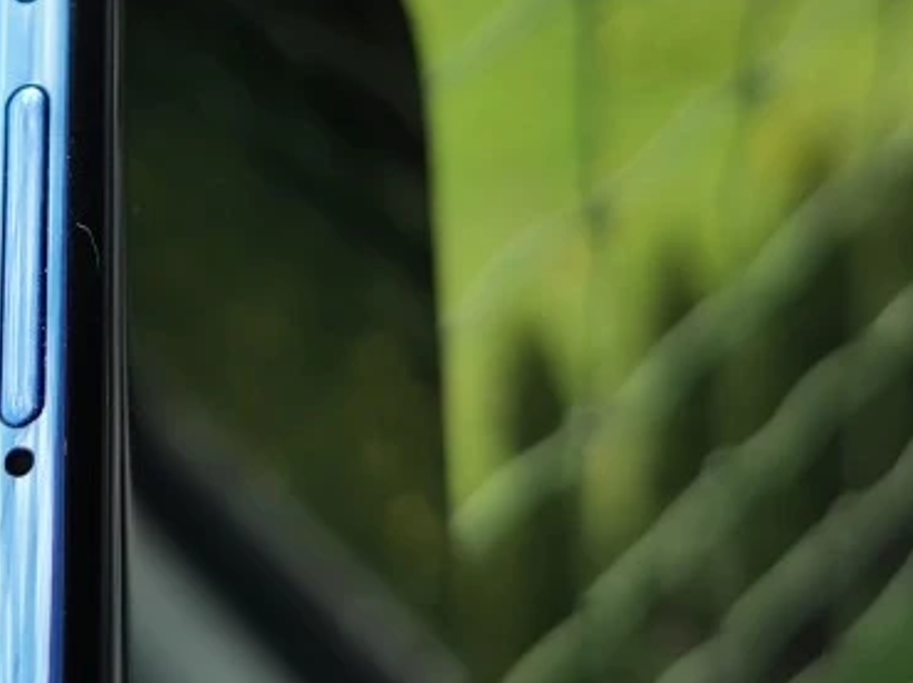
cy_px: 139
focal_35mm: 89
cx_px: 67
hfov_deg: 21.5
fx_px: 2345
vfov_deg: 16.4
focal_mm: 5.56
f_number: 1.6
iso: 50
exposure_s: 1/934
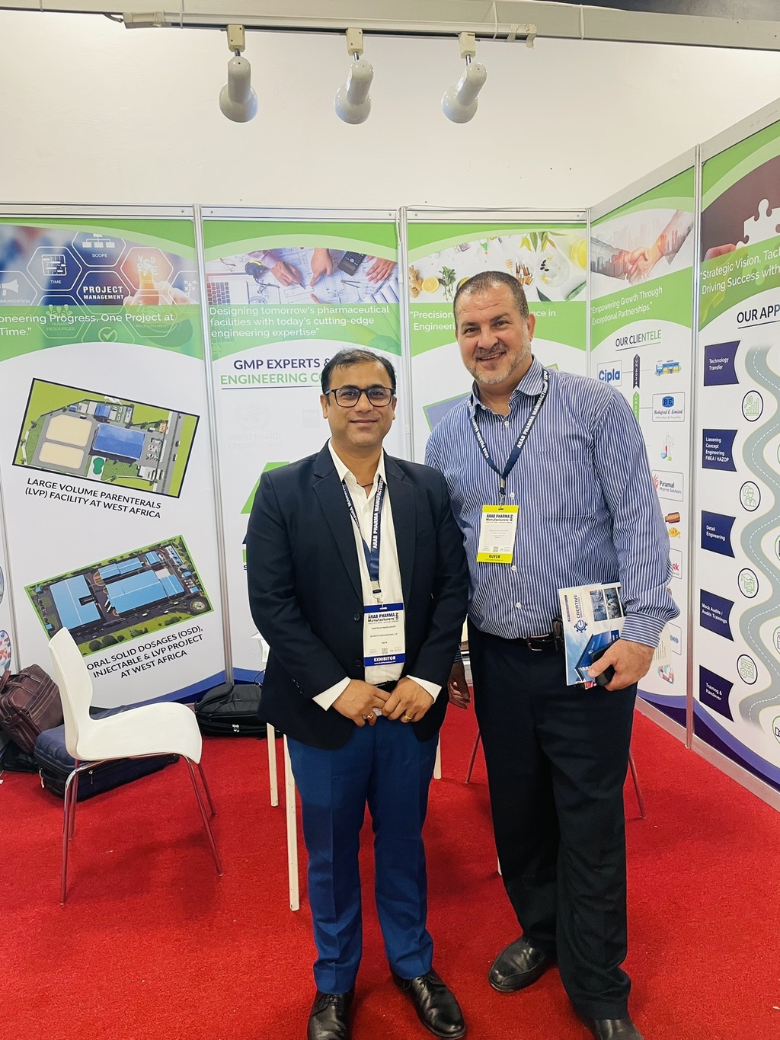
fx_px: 781
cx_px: 390
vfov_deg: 67.3
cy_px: 520
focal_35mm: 26
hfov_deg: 53.1
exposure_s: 1/50
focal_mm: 4.2
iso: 64
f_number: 1.6
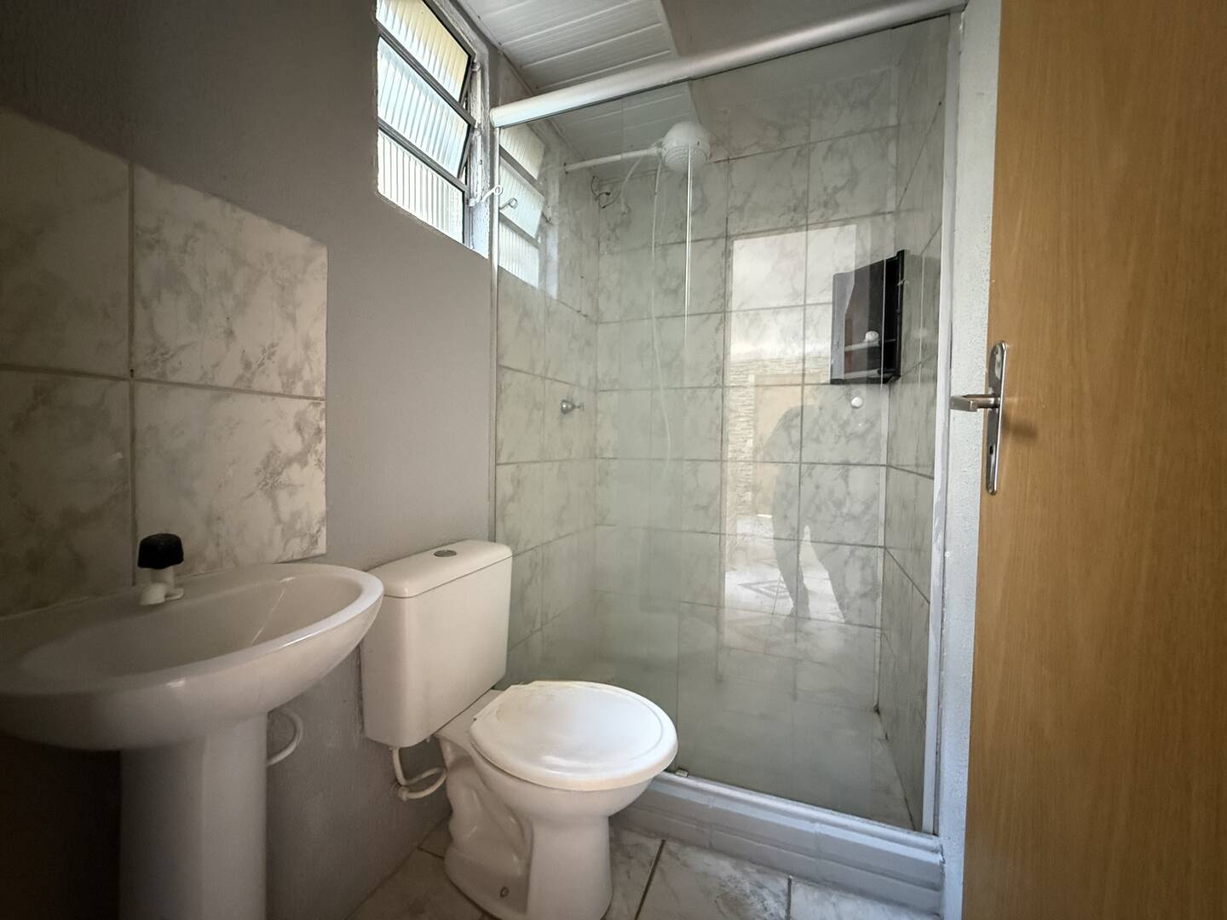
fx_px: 496
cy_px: 460
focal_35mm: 14
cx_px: 614
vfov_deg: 85.7
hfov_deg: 102.1
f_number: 2.2
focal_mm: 2.22
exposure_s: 1/46
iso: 1250
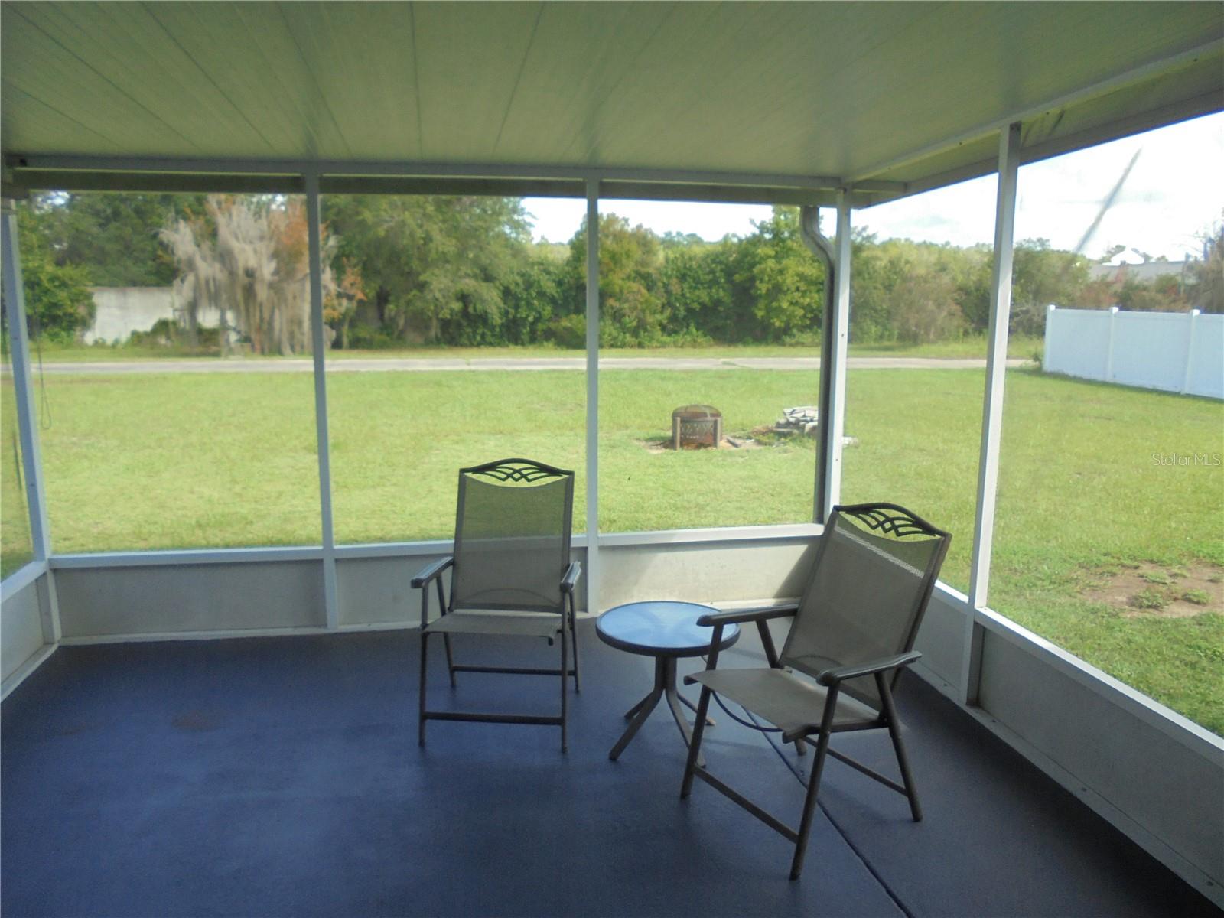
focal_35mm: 26
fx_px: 919
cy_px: 459
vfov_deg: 53.1
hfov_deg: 67.3
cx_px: 612
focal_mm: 4.6
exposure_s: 1/125
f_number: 3.5
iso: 100
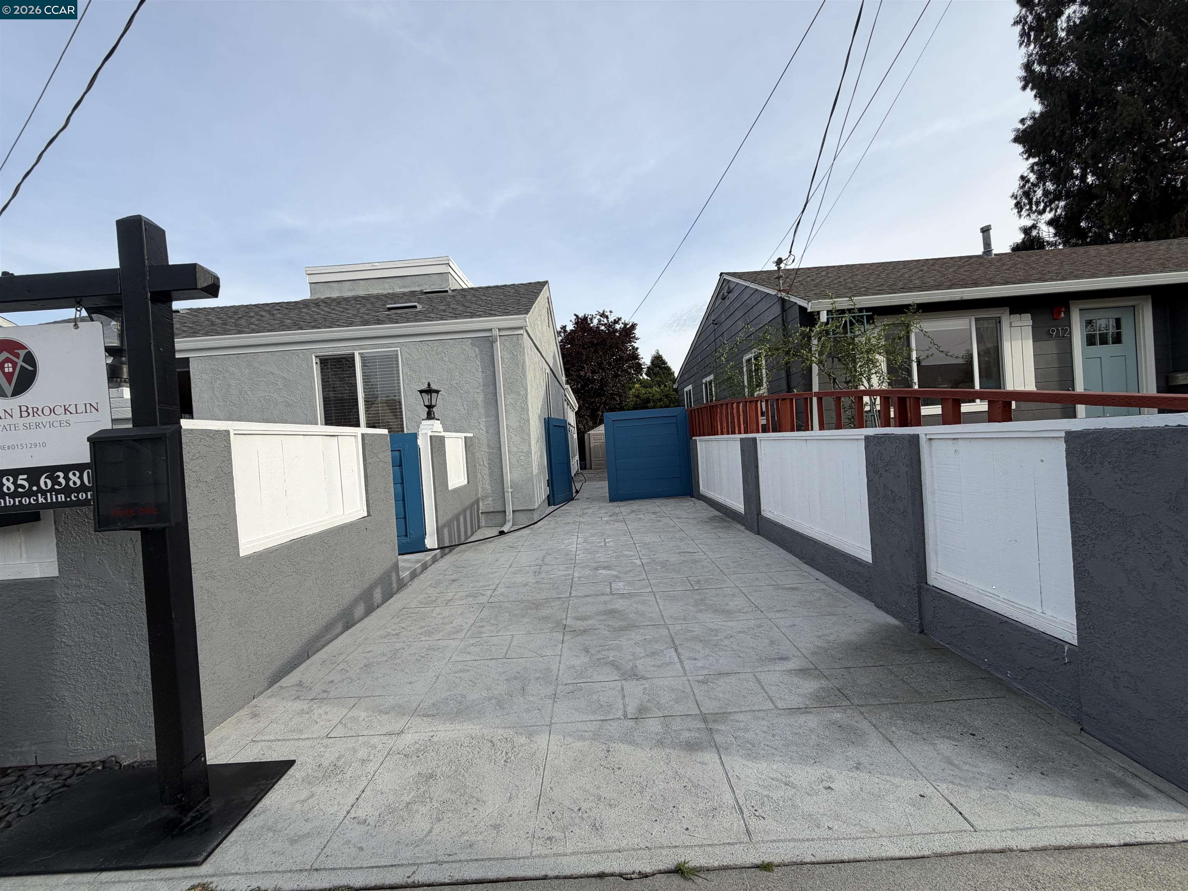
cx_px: 594
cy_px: 446
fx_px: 480
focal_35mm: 14
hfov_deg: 102.1
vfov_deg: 85.7
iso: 40
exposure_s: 1/770
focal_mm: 2.22
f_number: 2.2
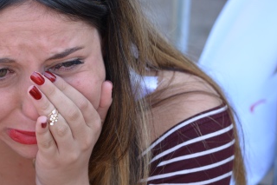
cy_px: 62
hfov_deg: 8.4
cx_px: 54
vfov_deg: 5.6
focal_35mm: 244
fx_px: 1876
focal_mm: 100
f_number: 5.6
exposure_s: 1/125
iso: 250
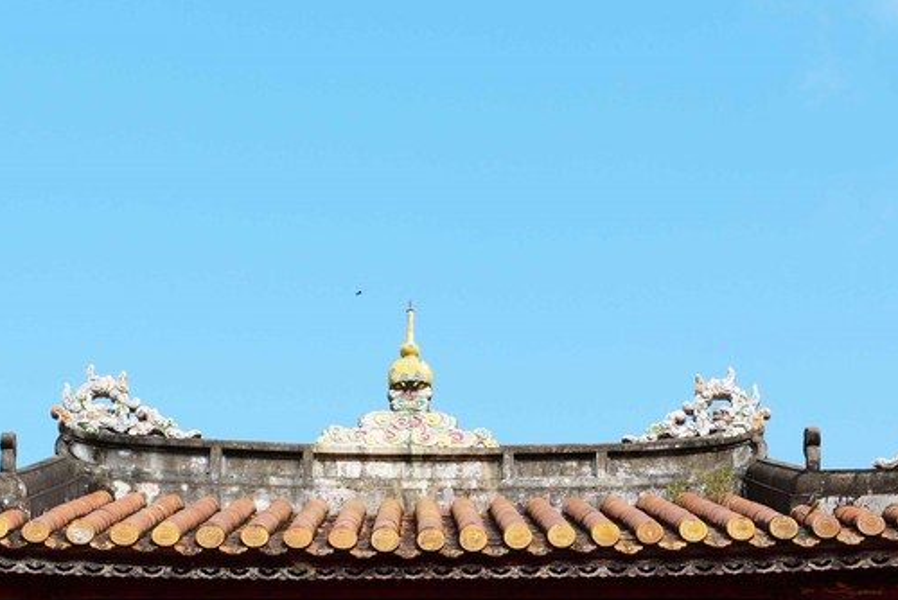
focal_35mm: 150
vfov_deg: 9.1
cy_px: 596
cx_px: 404
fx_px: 3744
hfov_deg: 13.7
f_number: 10
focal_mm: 50
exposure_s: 1/160
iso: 100
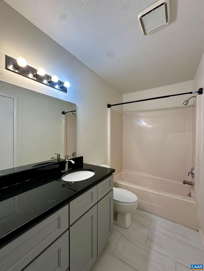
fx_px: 110
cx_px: 102
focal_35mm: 14
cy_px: 136
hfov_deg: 85.7
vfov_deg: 102.1
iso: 125
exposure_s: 1/120
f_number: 2.2
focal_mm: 2.22
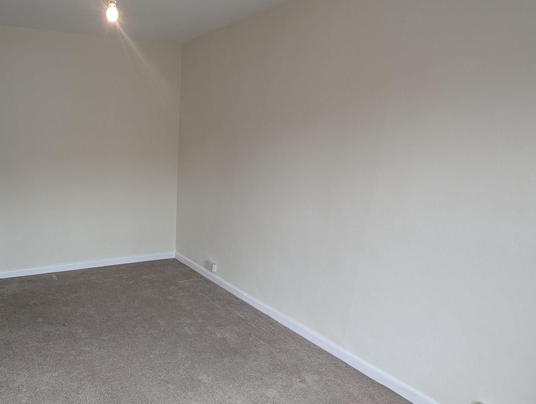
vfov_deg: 58.2
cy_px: 256
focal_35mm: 23
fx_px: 357
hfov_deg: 69.2
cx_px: 136
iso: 49
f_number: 1.95
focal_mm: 2.23
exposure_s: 1/33.3
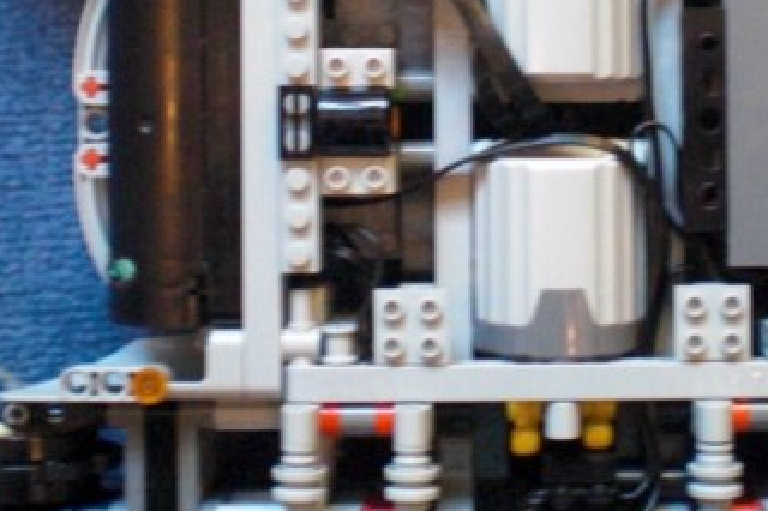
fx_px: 1684
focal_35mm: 79
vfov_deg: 17.1
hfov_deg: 25.5
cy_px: 106
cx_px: 550
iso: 800
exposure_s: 1/25
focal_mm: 6.3
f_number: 3.1
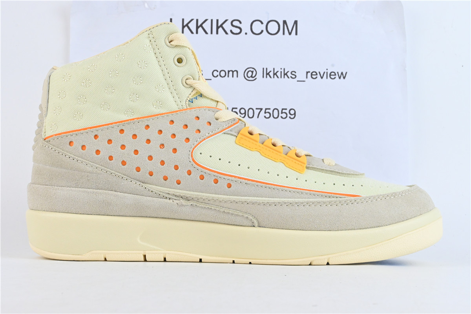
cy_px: 157
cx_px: 236
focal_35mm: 56
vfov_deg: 24.4
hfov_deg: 35.9
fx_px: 726
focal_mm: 37
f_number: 14
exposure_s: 1/50
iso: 1250
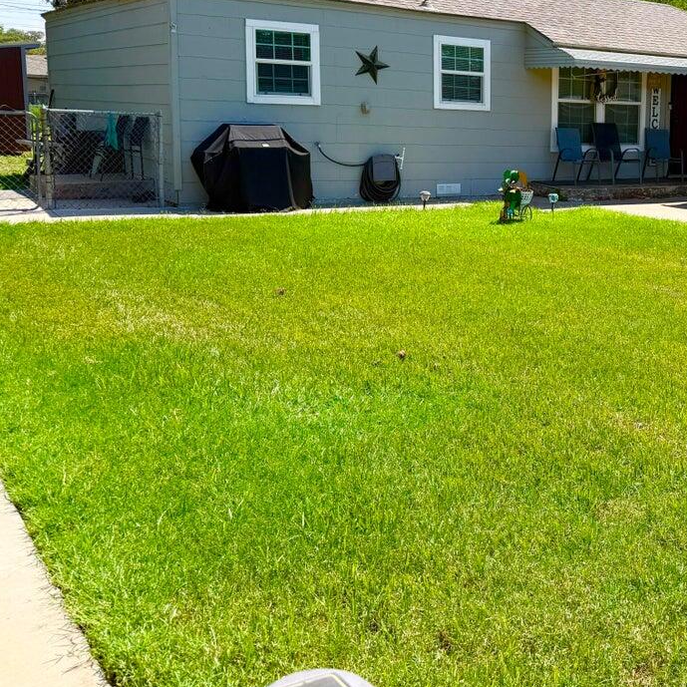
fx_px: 943
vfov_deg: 39.7
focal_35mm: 42
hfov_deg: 37.2
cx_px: 633
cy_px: 252
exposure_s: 1/4975
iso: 100
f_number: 1.78
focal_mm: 6.76
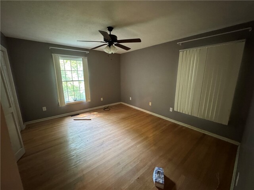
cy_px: 95
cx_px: 127
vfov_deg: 85.7
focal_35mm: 14
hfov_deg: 102.1
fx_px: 103
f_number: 2.2
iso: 1000
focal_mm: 2.22
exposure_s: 1/40
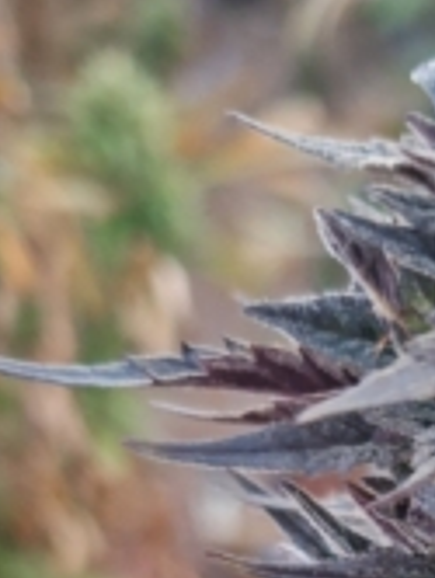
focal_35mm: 83
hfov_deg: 16.7
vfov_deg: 20.1
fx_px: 1387
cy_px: 881
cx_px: 592
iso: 800
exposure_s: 1/20
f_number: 1.8
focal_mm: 5.54
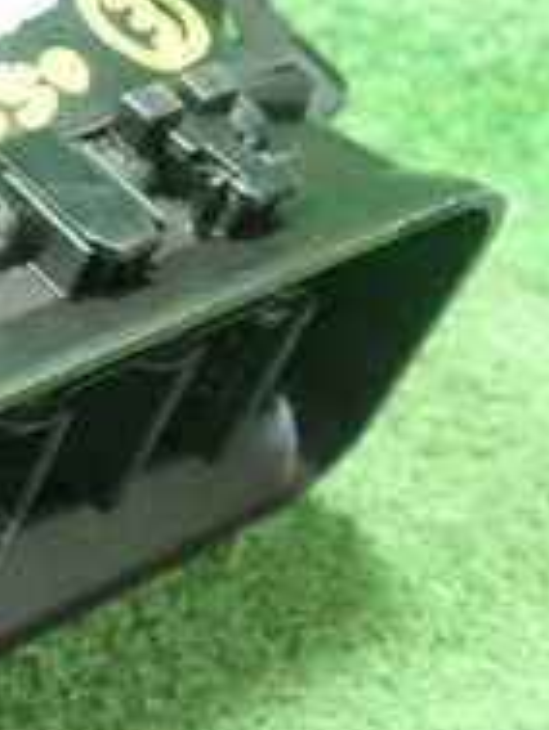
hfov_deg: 14.1
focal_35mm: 95
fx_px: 2007
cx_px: -390
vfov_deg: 20.6
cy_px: 363
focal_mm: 5.5
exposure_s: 1/80
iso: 800
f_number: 2.3
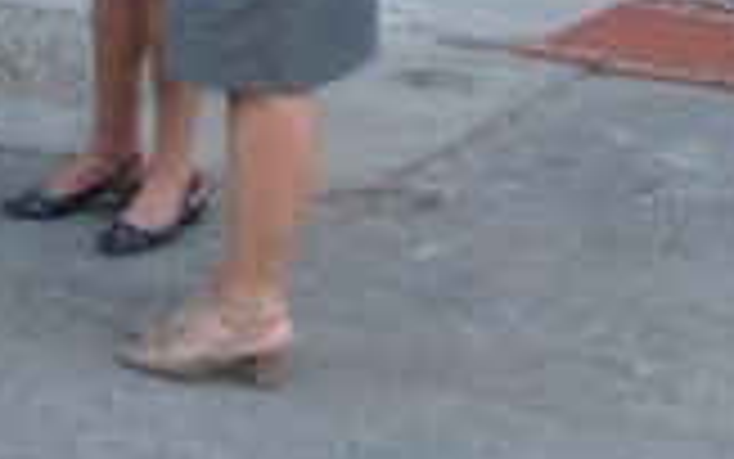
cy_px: -466
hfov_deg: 12.7
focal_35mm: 164
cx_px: 104
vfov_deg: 7.7
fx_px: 3282
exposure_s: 1/250
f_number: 3.5
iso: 160
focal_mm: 6.3
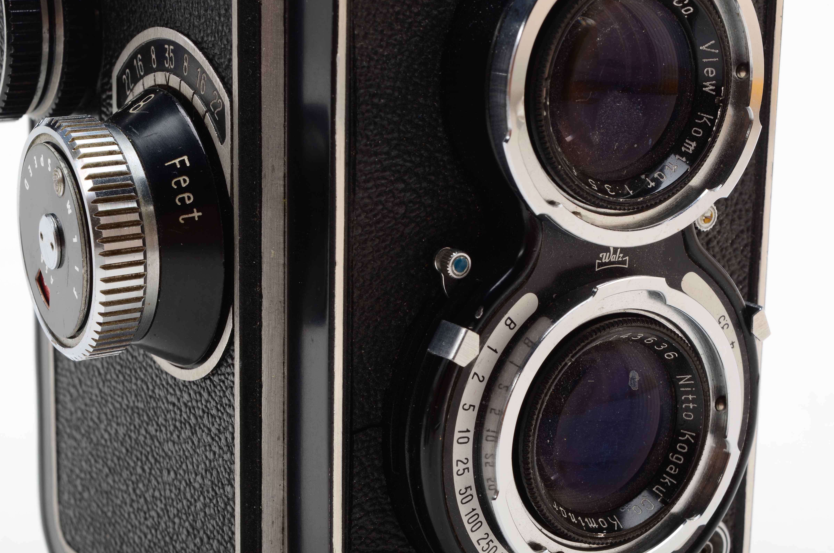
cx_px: 409
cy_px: 271
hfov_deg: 24.1
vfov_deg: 16.1
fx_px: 1954
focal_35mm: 85
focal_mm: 55
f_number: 20
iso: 100
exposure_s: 1/160
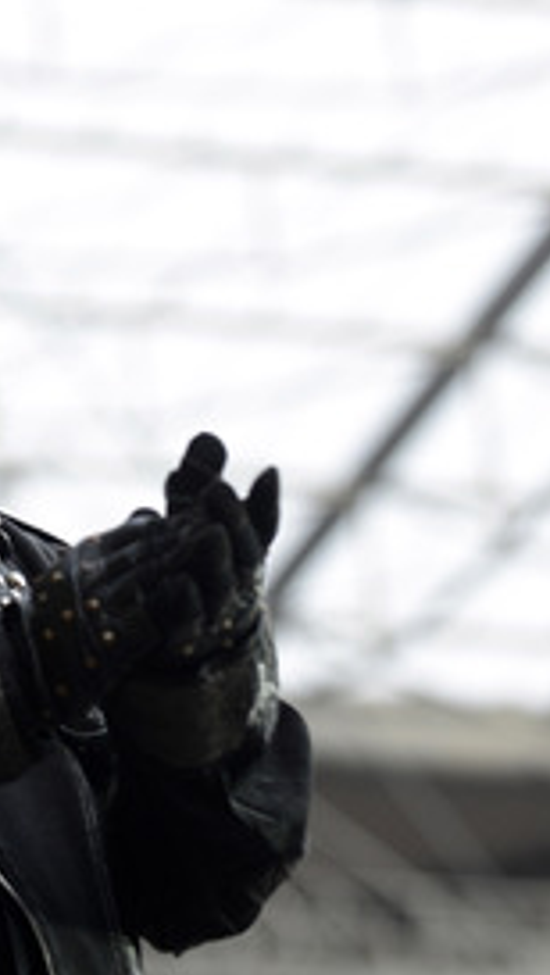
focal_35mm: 190
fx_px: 4915
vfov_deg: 11.3
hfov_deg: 6.4
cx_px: -59
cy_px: 518
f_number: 3.5
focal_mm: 110
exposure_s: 1/800
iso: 400
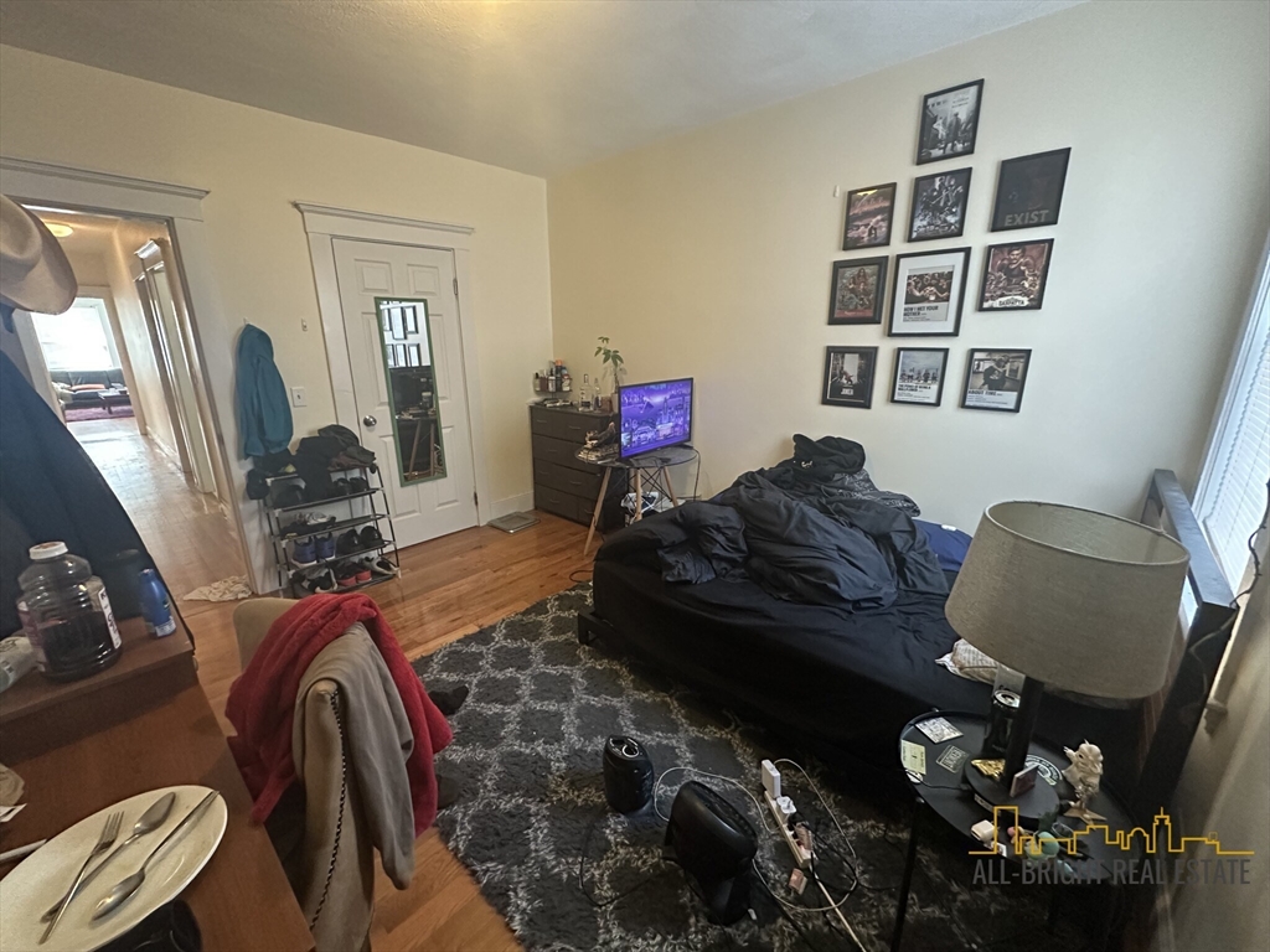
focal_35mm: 14
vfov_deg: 85.7
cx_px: 635
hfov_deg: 102.1
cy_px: 476
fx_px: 514
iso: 1000
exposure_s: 1/60
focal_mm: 2.22
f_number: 2.2
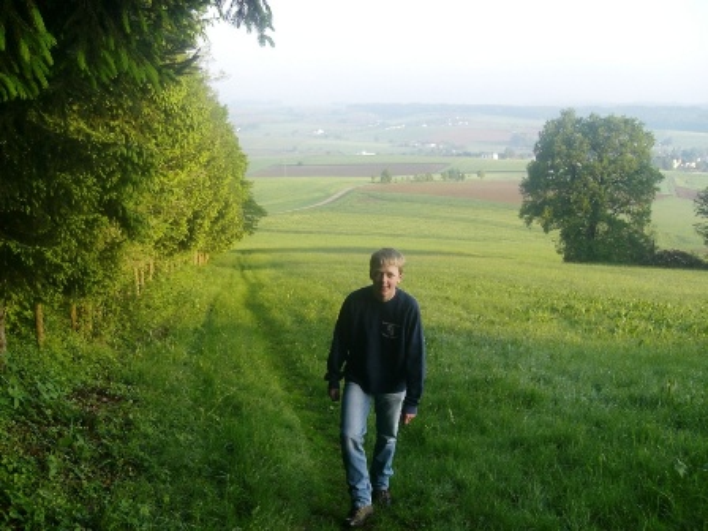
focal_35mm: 38
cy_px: 266
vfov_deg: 37.7
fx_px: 777
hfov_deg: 49.0
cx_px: 354
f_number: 3.1
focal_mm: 6.3
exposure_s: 1/200
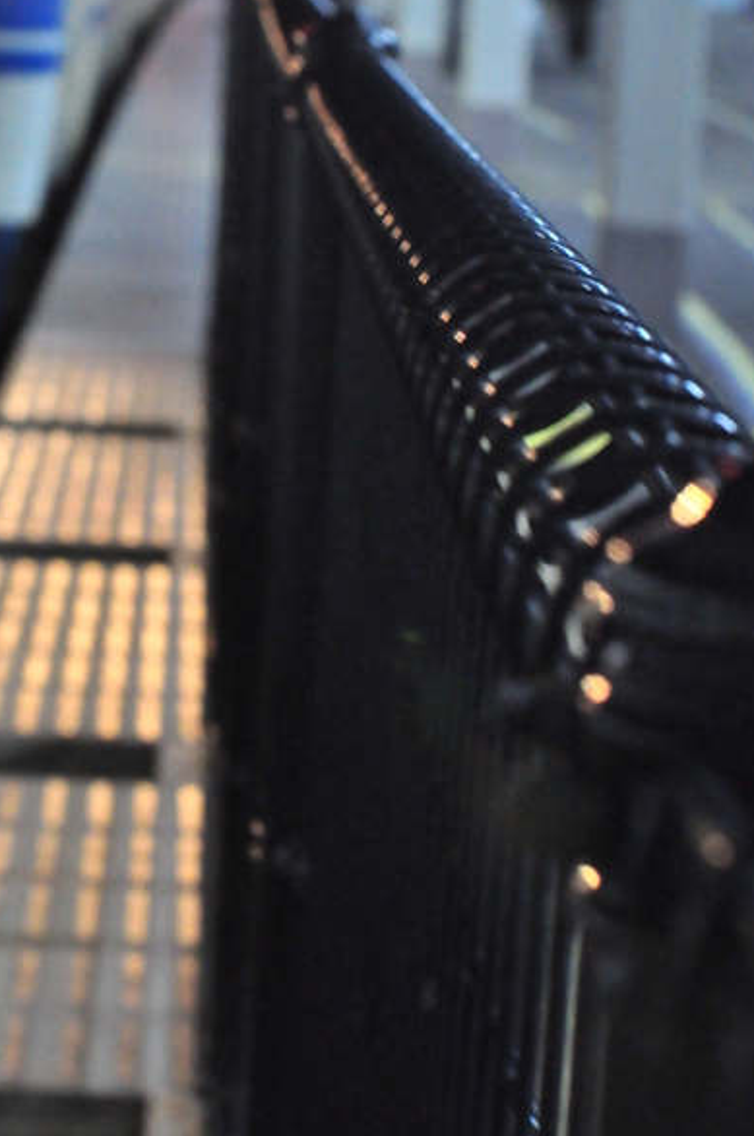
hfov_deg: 10.4
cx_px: 171
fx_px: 4127
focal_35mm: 131
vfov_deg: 15.6
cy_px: 300
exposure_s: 1/25
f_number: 9
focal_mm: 50
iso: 3200
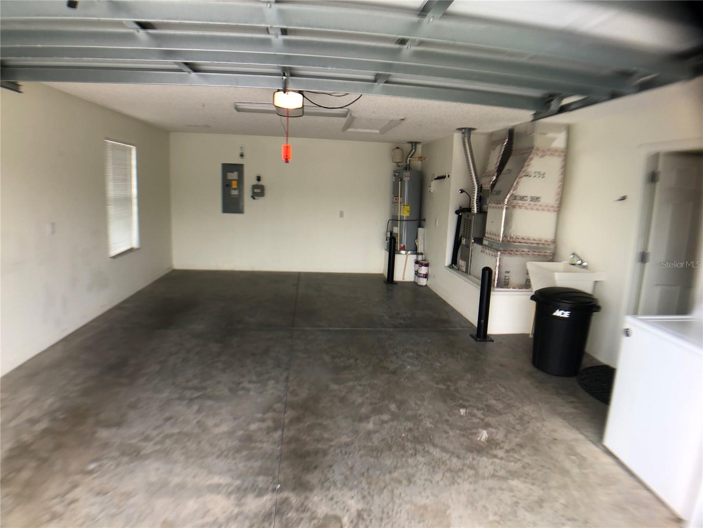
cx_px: 352
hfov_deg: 63.4
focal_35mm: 28
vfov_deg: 49.7
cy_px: 264
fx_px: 569
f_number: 1.8
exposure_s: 1/173
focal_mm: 4
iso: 20
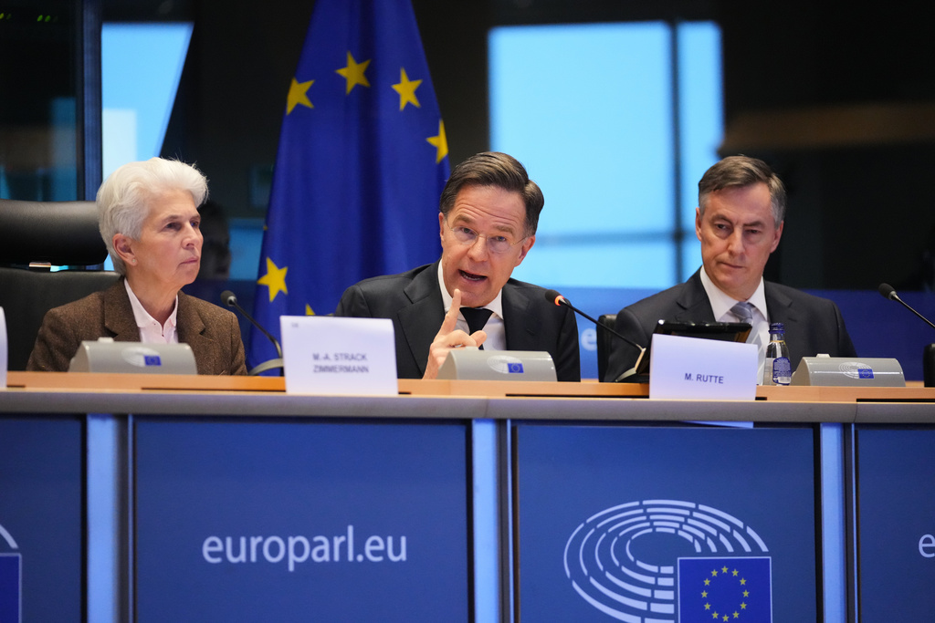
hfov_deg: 14.3
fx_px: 3714
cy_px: 312
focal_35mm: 143
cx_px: 468
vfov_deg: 9.6
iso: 6400
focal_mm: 143
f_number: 2.8
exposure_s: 1/320
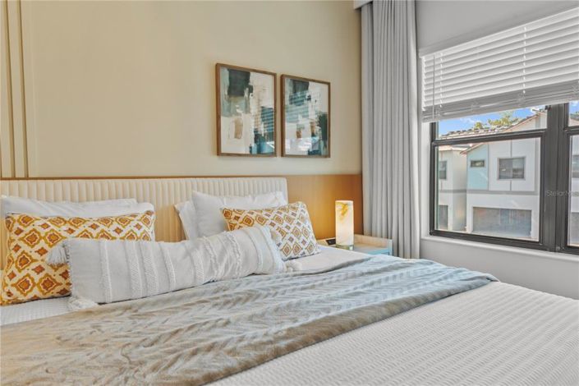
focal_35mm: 24
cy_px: 193
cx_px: 290
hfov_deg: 73.7
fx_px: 386
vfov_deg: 53.1
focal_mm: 24
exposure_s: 1/2
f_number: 8
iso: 100
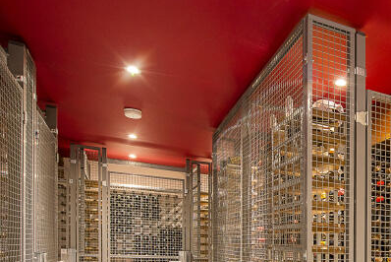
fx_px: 391
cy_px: 256
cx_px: 354
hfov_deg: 47.6
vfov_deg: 34.0
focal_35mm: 36
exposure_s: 1/4
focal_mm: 14
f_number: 5.6
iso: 320
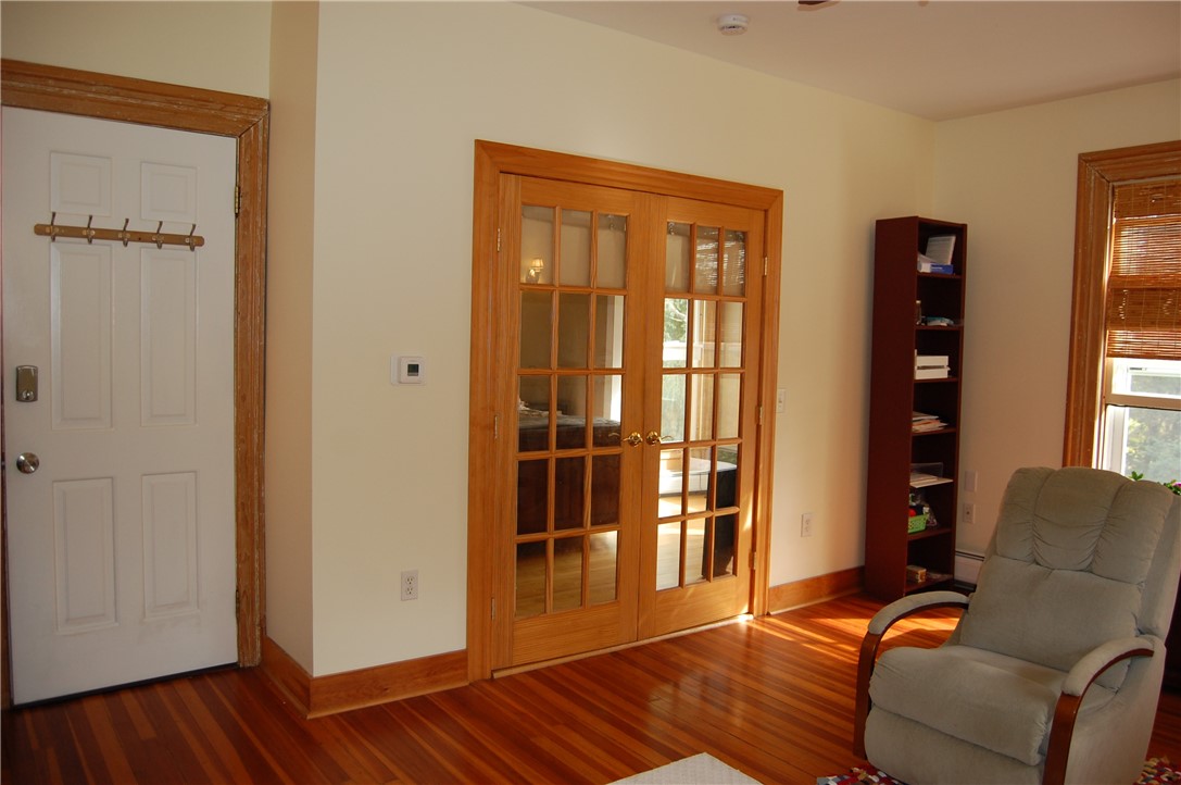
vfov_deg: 47.8
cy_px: 392
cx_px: 590
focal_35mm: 27
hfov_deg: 67.4
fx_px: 885
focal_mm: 18
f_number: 3.5
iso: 400
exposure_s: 1/60
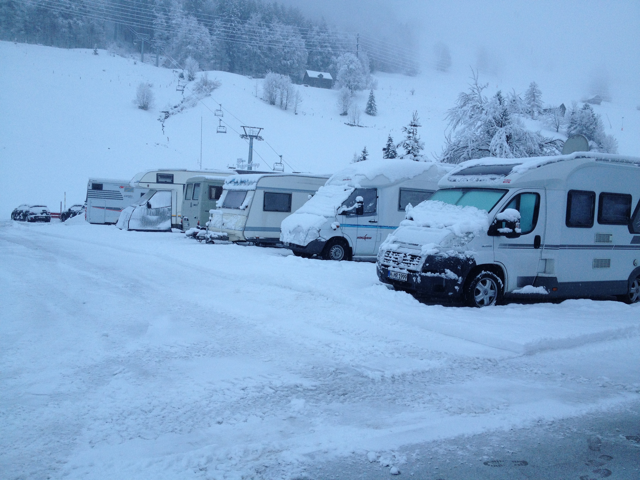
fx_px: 647
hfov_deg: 52.6
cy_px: 240
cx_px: 320
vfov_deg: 40.7
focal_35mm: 35
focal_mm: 4.28
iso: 64
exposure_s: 1/120
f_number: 2.4
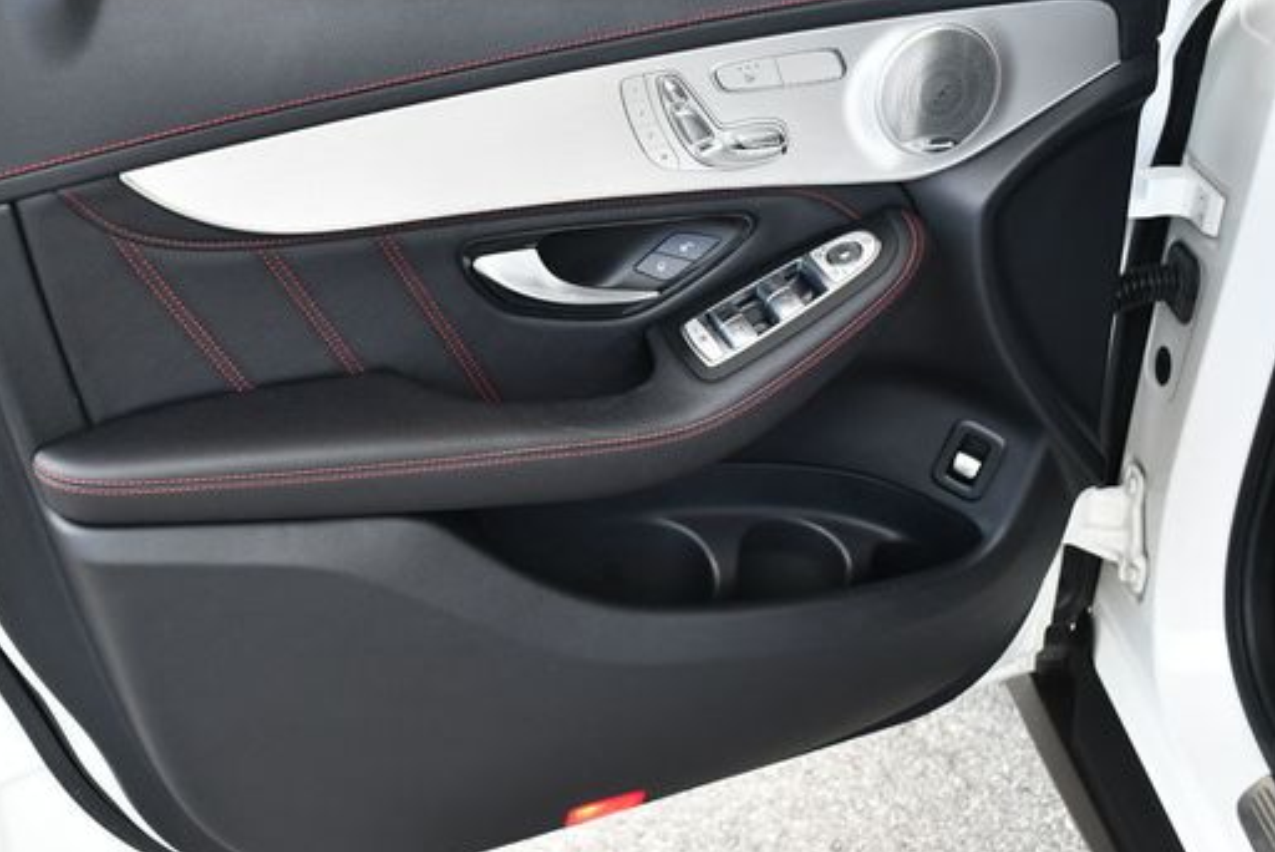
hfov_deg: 43.3
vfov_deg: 29.8
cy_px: 354
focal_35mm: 45
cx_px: 503
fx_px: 1595
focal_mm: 18
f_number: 3.8
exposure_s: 1/250
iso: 400
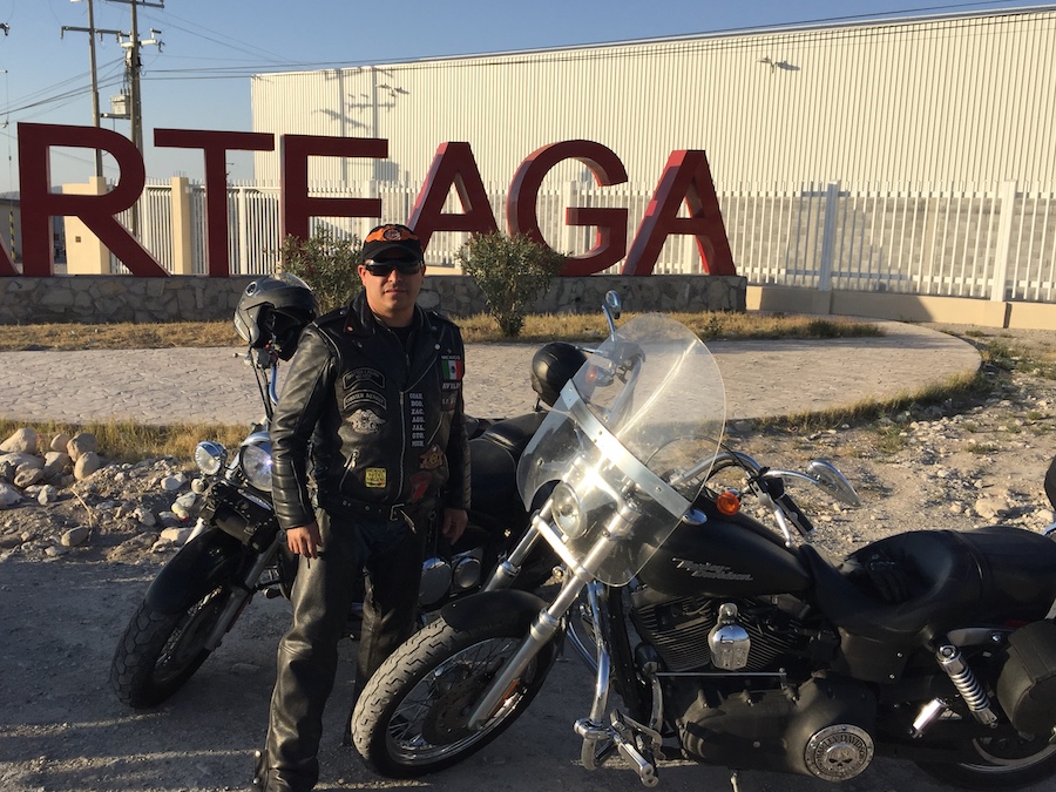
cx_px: 495
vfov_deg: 42.9
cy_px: 385
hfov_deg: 55.3
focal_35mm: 33
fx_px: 1007
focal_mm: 4.15
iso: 32
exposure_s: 1/1721
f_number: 2.2
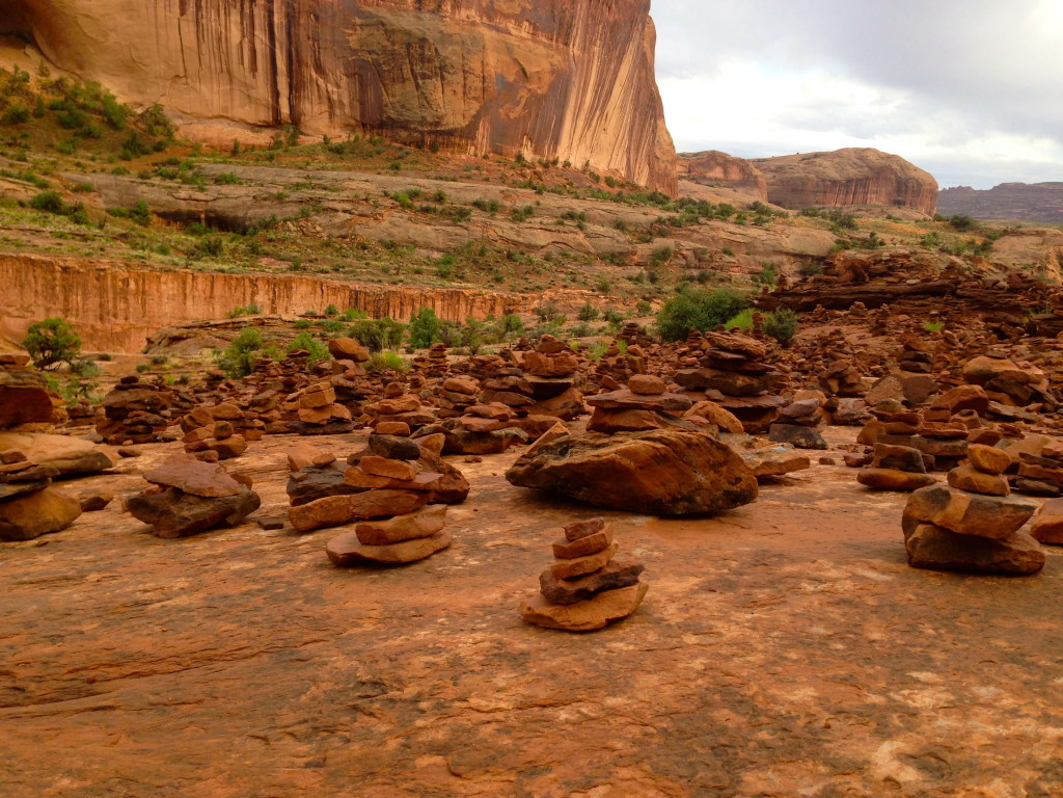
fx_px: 1013
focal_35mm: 33
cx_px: 532
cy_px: 399
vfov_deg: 42.9
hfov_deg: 55.4
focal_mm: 4.12
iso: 50
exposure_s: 1/173
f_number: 2.4
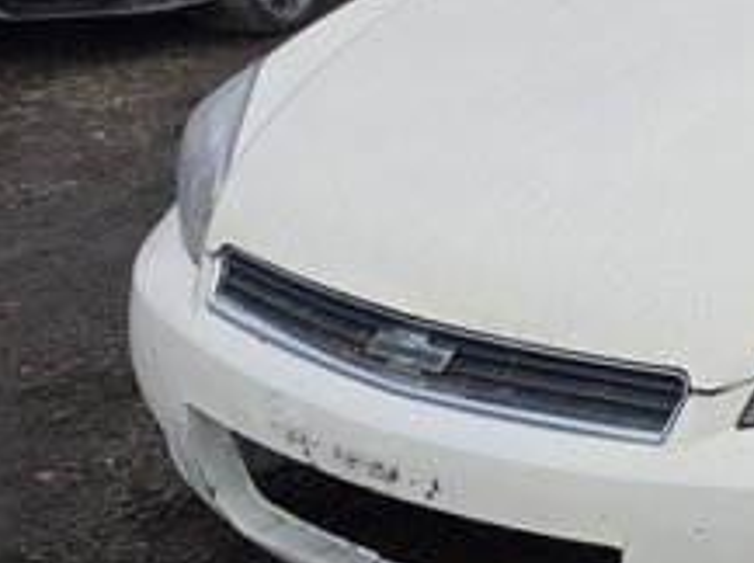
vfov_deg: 21.7
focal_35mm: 67
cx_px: 1006
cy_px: 141
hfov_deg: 24.8
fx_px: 1457
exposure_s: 1/1894
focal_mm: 6.3
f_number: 1.7
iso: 80
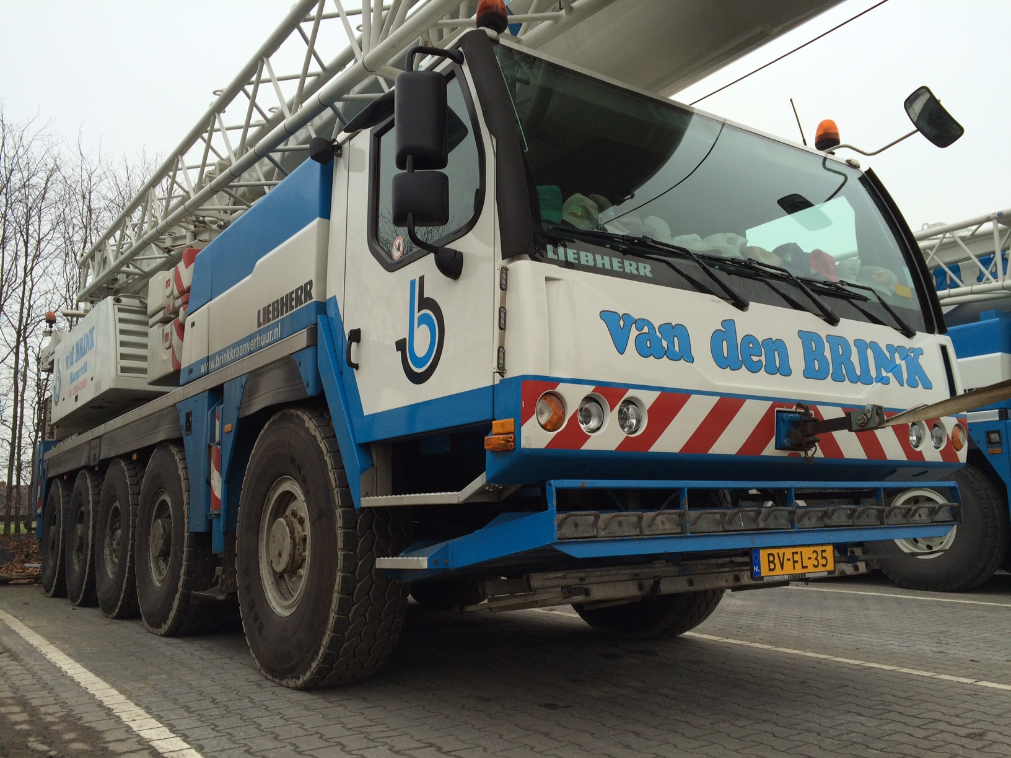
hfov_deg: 61.7
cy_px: 379
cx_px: 506
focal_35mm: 29
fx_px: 847
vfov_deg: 48.2
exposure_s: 1/291
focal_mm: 4.15
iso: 32
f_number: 2.2
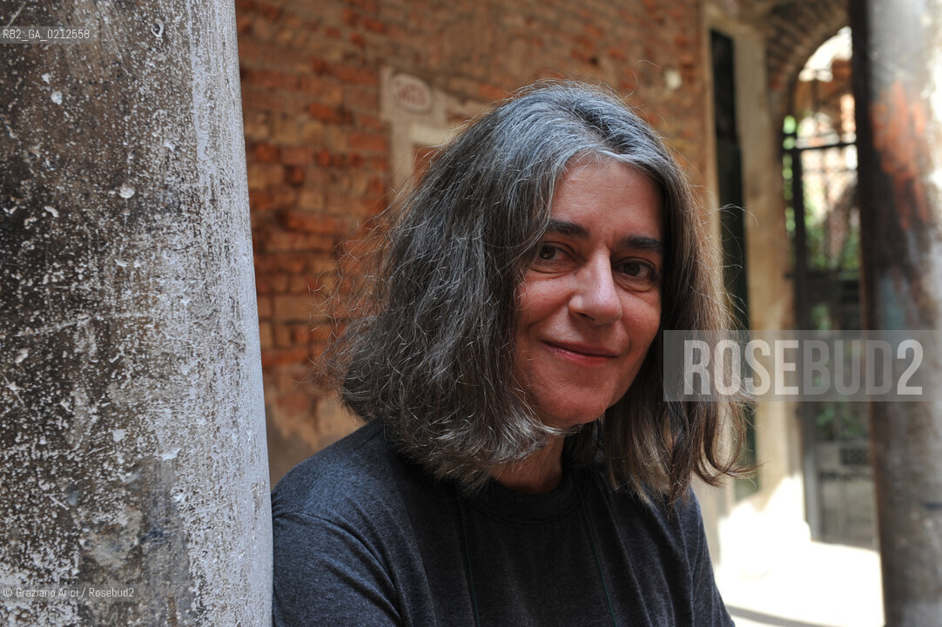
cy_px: 314
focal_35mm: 56
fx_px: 1464
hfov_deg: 35.7
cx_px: 471
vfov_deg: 24.2
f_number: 6.3
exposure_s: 1/160
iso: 400
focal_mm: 56
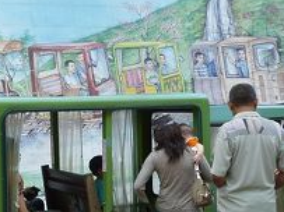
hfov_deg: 24.0
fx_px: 656
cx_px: 56
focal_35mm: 80
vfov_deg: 18.3
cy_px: 151
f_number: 2.8
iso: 80
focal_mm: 4.5
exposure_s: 1/80
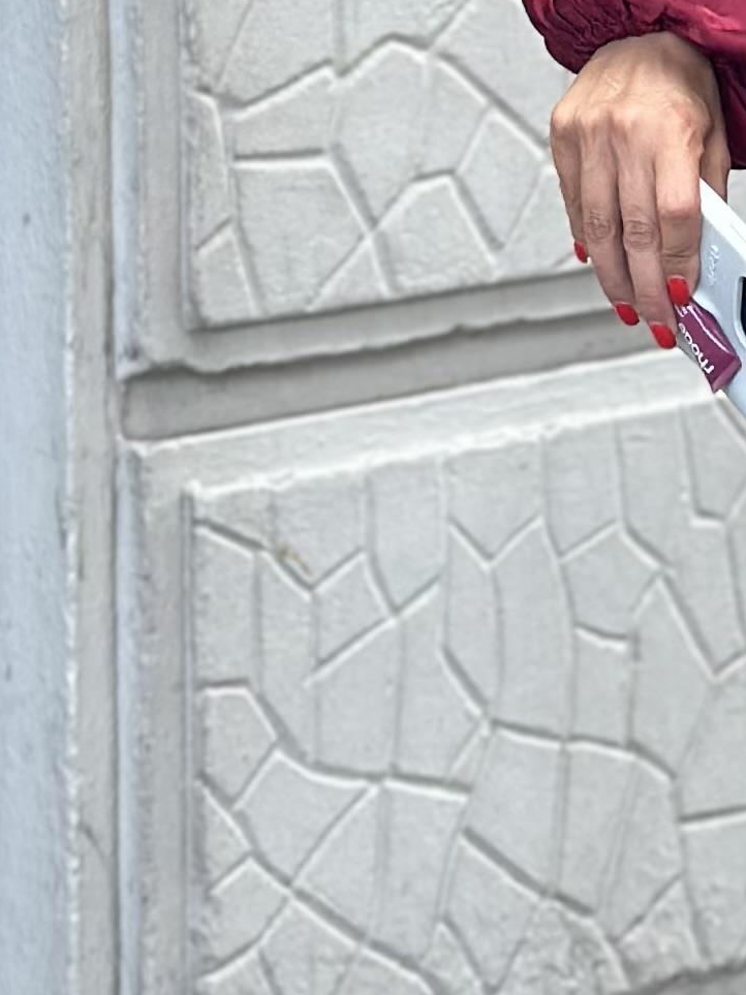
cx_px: 1260
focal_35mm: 201
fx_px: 5777
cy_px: 4
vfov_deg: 9.8
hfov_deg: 7.2
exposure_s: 1/248
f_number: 1.78
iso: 80
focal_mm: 6.86
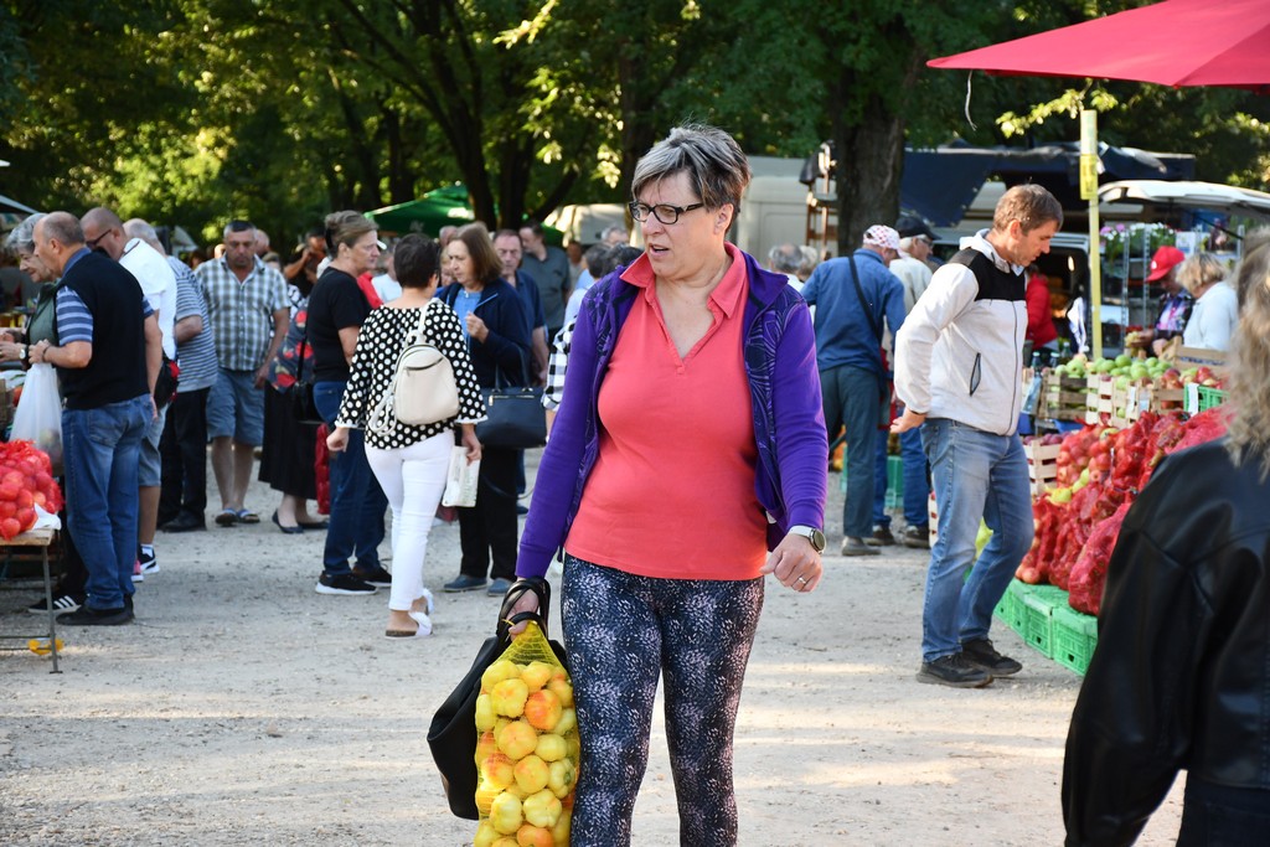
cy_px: 424
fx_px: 3493
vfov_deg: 13.8
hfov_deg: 20.6
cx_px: 635
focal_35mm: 99
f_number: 5
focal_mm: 66
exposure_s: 1/400
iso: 800
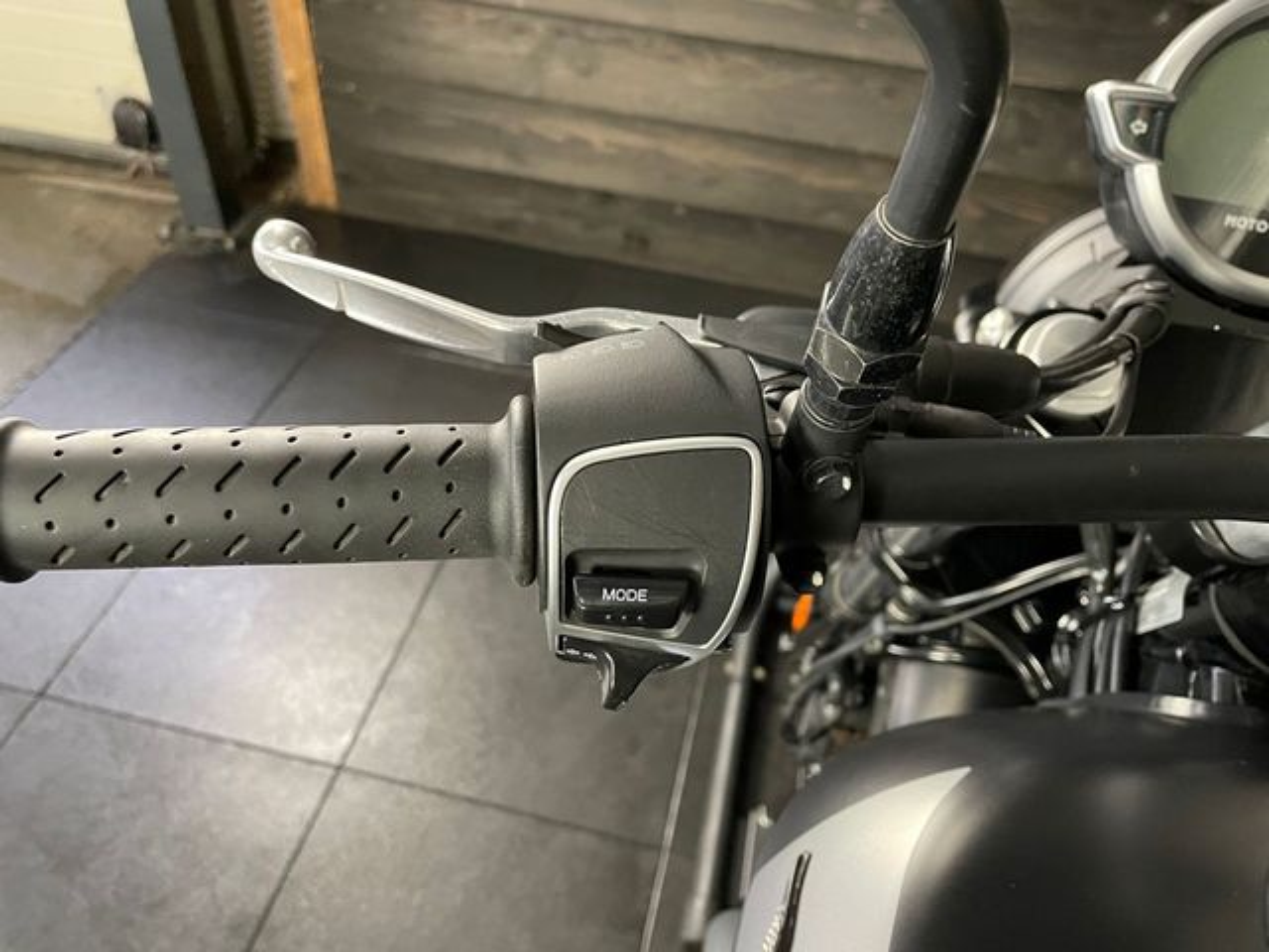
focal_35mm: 26
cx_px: 634
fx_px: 953
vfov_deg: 53.1
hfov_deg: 67.3
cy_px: 476
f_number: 1.6
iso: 500
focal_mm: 4.2
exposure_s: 1/50
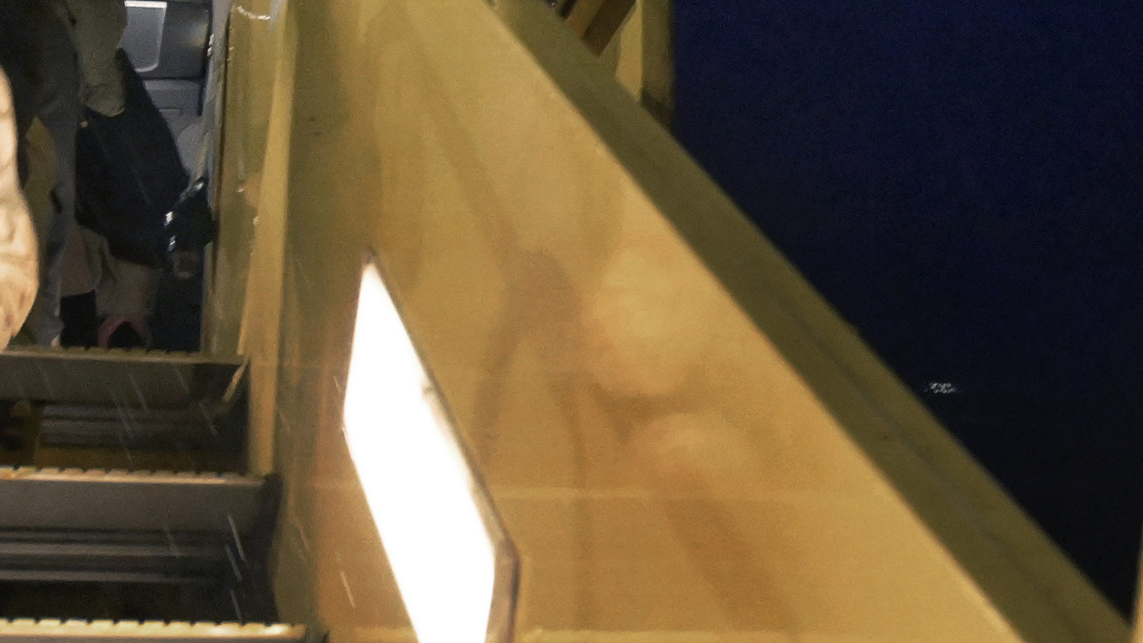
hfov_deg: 21.4
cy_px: -354
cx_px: 1048
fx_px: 2952
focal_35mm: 97
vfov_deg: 11.8
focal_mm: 23
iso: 9000
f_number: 4.2
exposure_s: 1/160
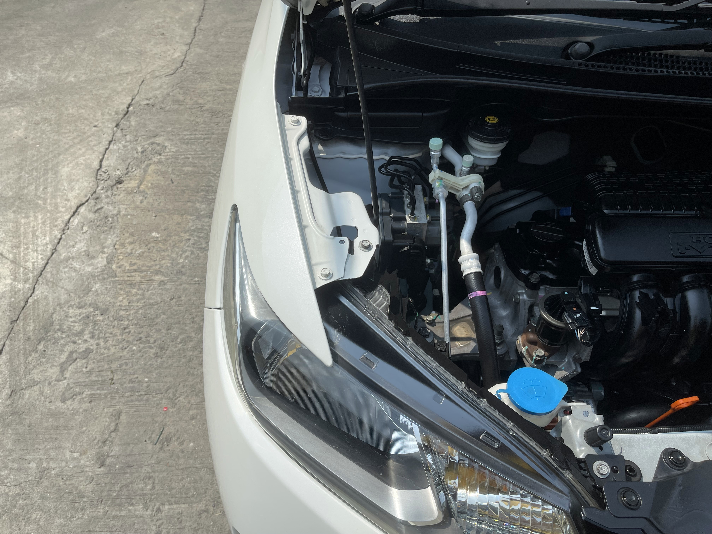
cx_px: 356
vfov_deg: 54.9
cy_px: 267
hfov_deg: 69.4
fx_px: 514
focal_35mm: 25
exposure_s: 1/4202
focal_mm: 5.1
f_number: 1.6
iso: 32
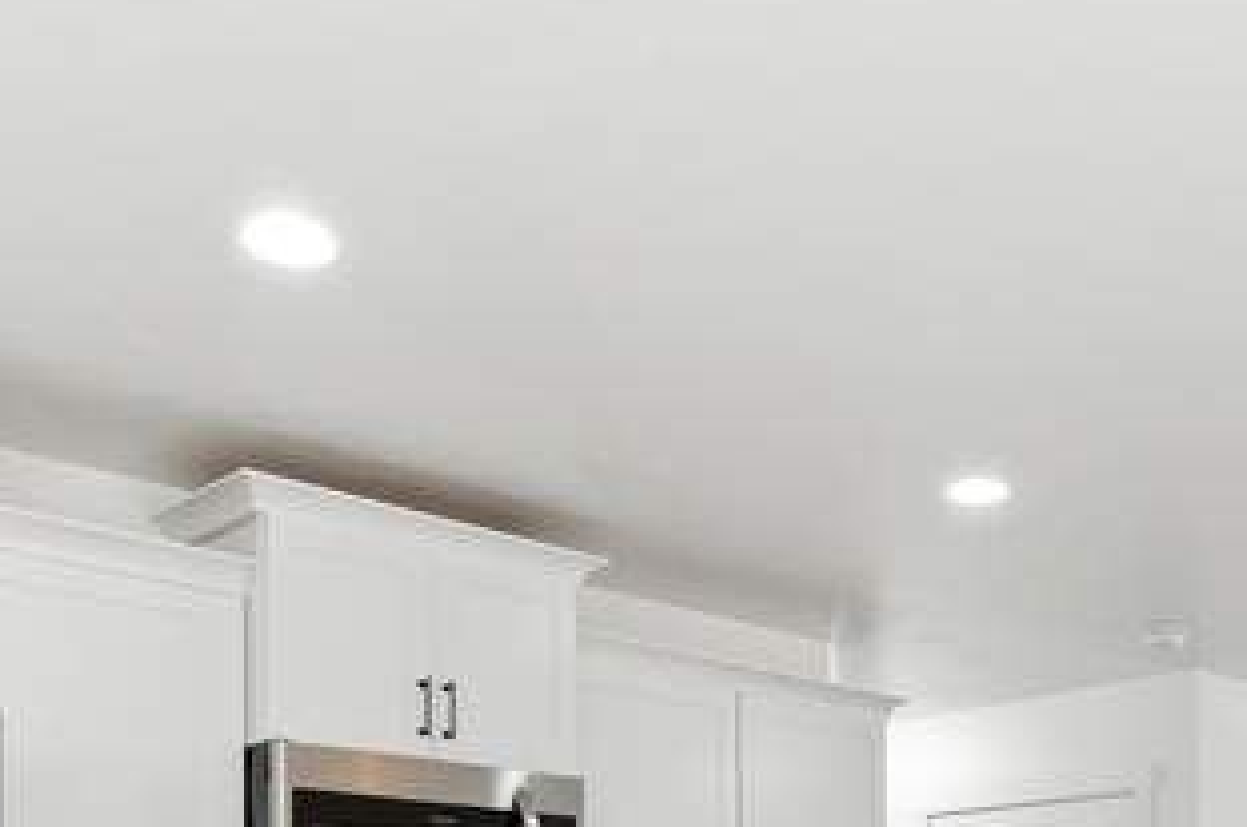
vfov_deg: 25.8
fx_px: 1591
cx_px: 831
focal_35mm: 46
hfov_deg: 42.2
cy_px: 1013
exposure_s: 1/1250
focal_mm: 14
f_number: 8
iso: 800
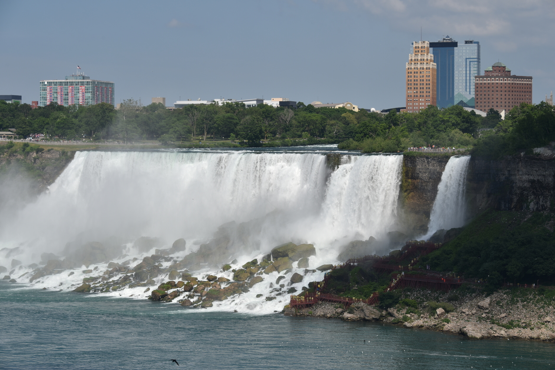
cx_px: 278
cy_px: 185
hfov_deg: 20.8
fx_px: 1511
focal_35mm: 98
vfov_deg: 14.0
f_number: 10
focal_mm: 98
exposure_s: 1/400
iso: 100
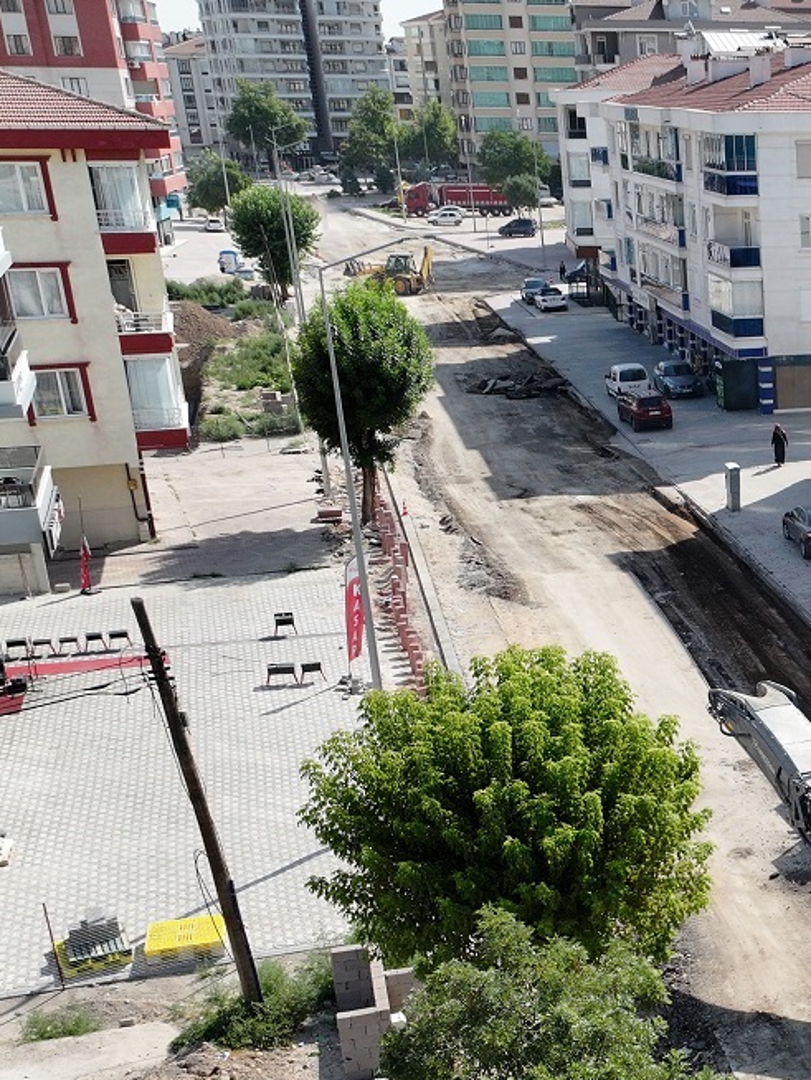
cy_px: 848
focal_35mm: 55
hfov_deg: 24.2
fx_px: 1717
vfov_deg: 34.0
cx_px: 973
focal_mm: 12.29
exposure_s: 1/100
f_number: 2.8
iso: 130
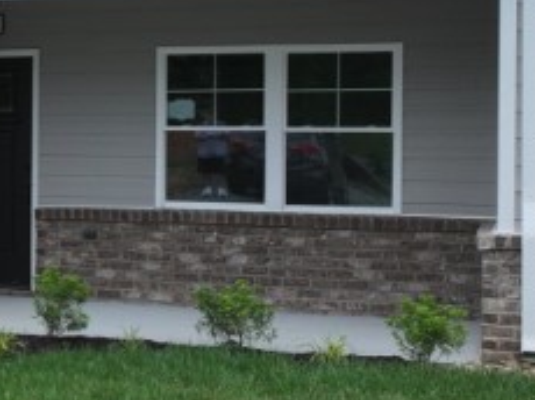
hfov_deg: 15.0
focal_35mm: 107
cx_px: -527
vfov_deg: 13.8
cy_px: 167
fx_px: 1652
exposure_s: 1/1000
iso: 150
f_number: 2.8
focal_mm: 12.29
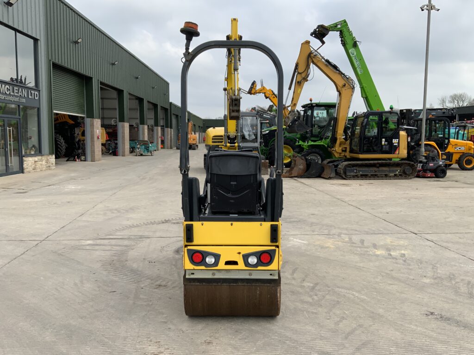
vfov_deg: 48.2
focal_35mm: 29
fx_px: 397
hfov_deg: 61.7
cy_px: 178
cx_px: 237
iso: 16
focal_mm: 3
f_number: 1.8
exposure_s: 1/1279
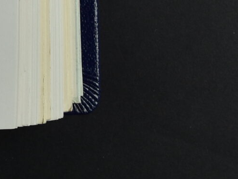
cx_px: -294
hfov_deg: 6.4
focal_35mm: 297
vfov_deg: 4.9
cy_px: -224
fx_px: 2042
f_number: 8
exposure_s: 1/250
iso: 400
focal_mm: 40
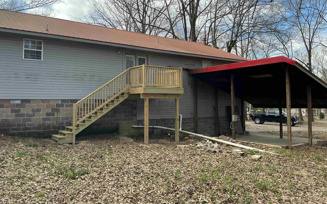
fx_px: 276
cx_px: 162
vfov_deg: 40.5
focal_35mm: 31
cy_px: 87
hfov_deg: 61.2
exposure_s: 1/642
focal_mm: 3
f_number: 1.8
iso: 25
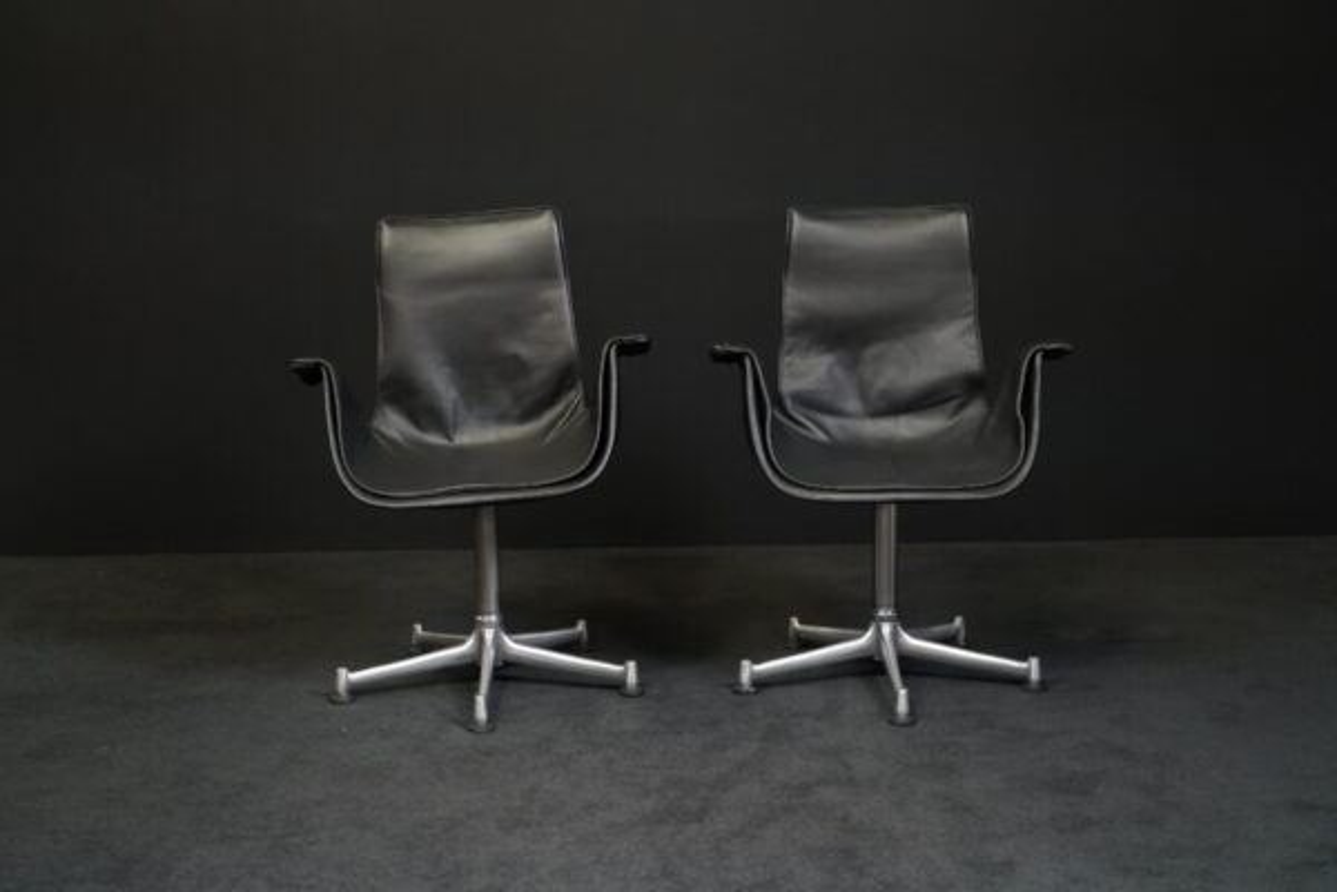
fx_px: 1708
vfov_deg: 29.2
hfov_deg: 42.7
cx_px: 668
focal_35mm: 46
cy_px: 446
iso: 5000
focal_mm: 46
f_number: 7.1
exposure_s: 1/125
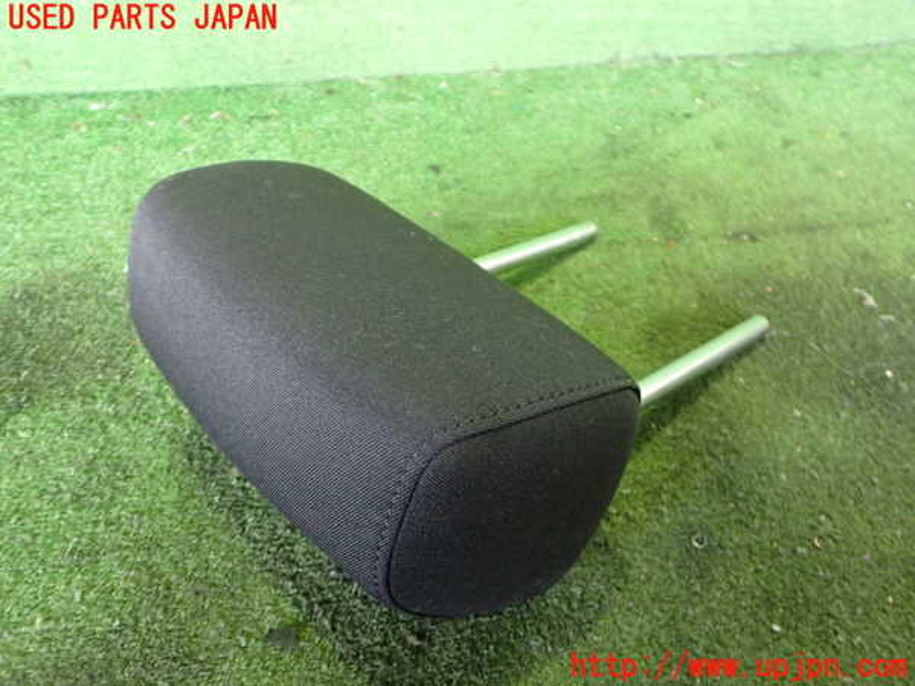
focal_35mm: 30
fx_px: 793
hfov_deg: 60.0
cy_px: 343
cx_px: 458
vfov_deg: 46.8
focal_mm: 5.4
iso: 800
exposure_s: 1/30
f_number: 2.3
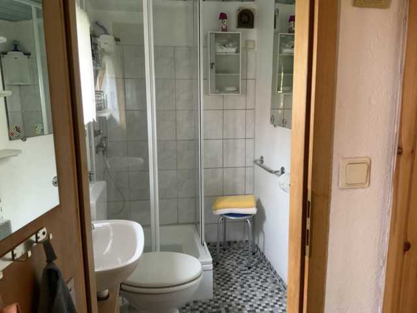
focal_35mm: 29
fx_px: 349
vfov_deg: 48.2
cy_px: 156
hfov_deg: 61.7
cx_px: 208
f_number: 1.8
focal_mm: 3
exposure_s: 1/40
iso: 200
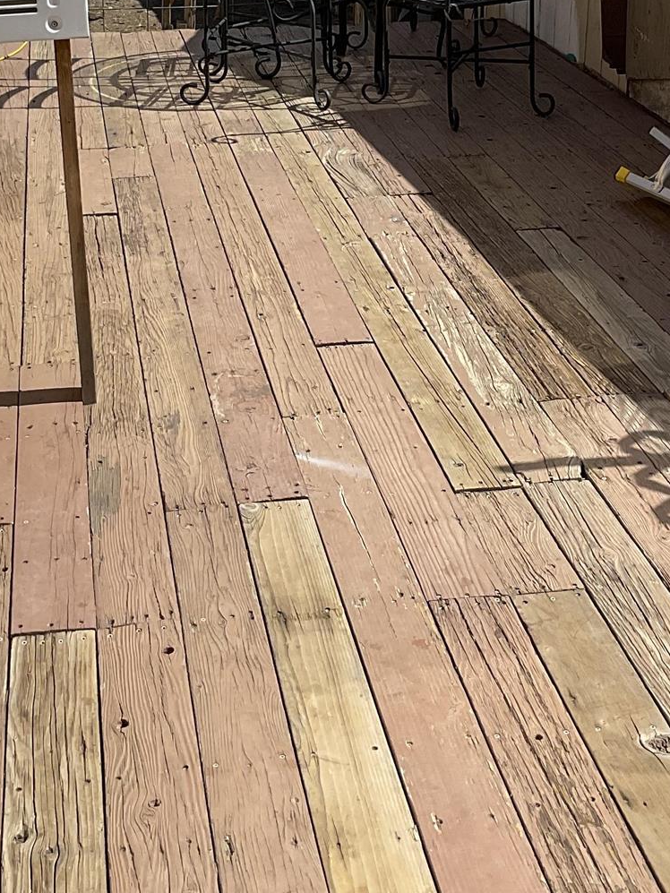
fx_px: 1729
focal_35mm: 67
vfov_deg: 28.5
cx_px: 305
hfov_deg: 21.9
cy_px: 205
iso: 20
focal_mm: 3
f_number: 1.8
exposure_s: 1/3534
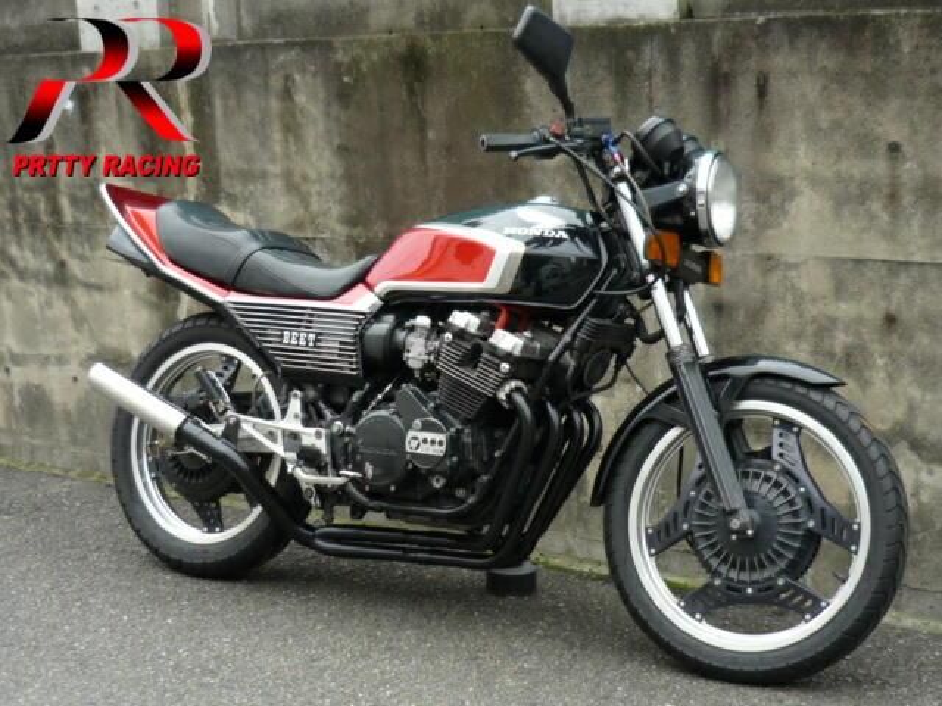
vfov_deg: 27.5
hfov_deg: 36.2
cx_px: 471
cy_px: 353
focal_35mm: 53
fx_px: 1442
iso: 100
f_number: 2.8
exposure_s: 1/160
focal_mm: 5.5
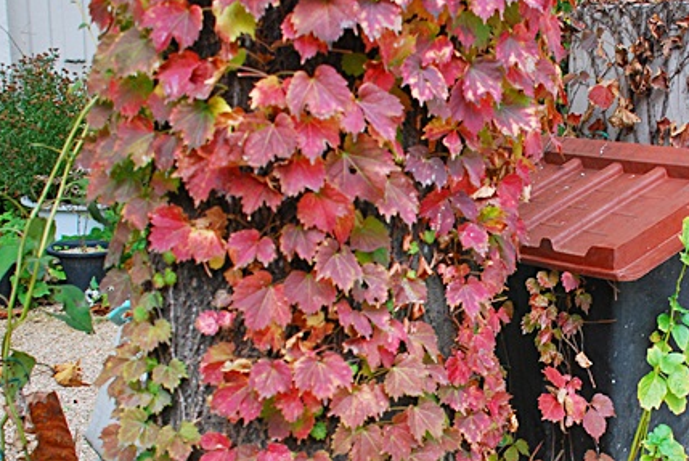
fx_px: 1073
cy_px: 339
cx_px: 516
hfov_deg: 34.9
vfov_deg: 24.0
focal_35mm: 56
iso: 400
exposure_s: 1/40
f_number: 3.8
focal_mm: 20
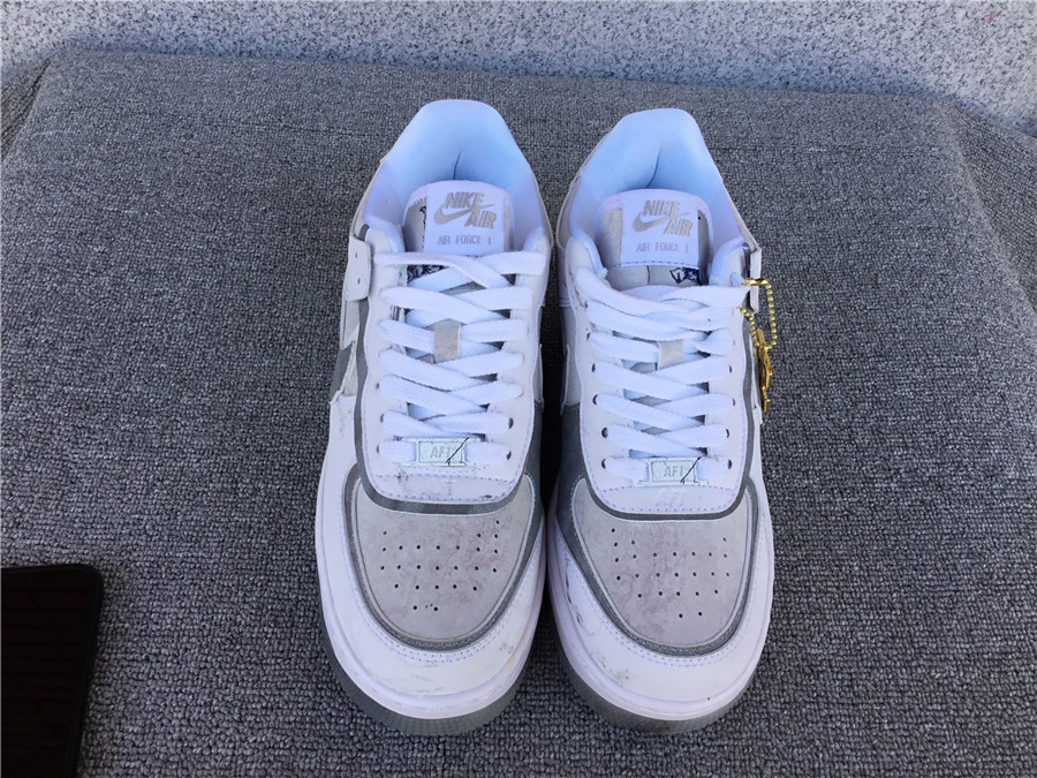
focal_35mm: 31
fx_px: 929
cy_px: 389
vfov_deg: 45.4
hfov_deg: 58.4
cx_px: 518
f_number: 2.4
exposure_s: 1/209
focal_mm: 3.3
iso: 25
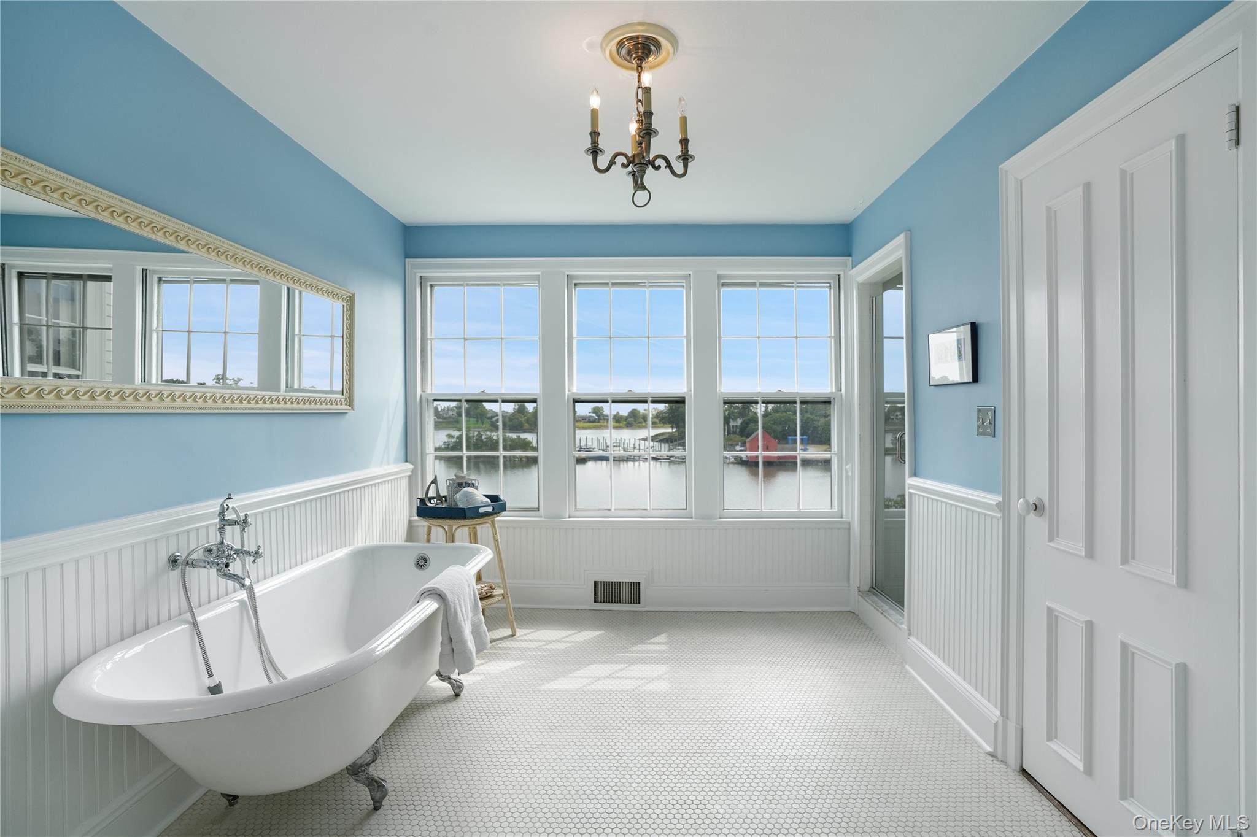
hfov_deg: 96.8
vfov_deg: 73.7
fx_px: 558
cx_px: 628
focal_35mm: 16
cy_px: 418
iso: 250
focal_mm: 16
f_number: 7.1
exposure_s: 1/50
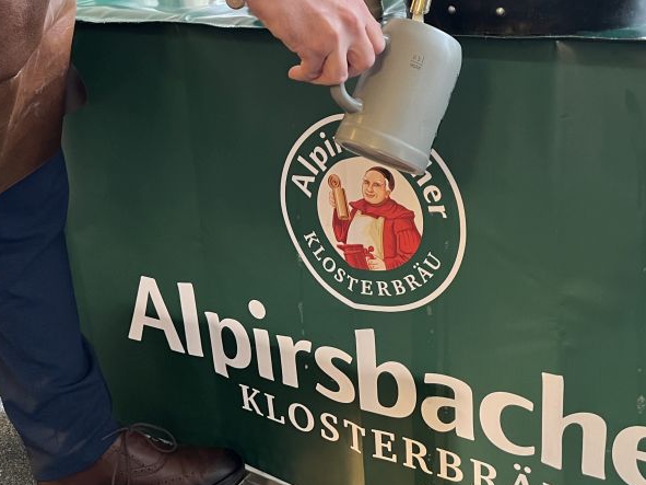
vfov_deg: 32.3
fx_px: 821
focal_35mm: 44
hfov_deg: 42.8
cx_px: 378
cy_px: 129
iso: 320
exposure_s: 1/60
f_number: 1.5
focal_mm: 5.7
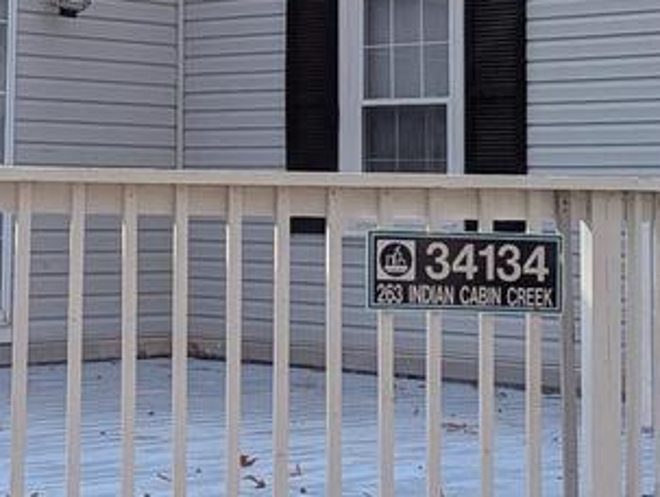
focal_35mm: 114
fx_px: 2176
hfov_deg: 17.2
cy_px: 7
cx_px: 168
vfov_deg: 12.9
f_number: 1.85
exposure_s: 1/4717
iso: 33
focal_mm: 6.81
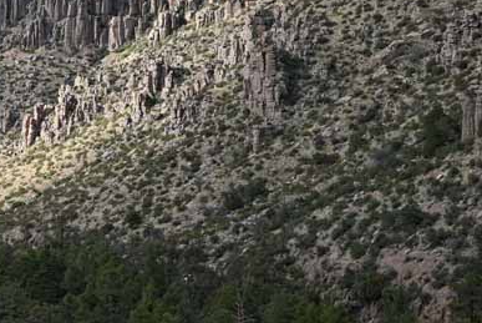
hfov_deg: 20.6
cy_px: 19
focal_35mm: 95
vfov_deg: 14.3
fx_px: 1273
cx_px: -15
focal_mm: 46
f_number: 5
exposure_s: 1/640
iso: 100
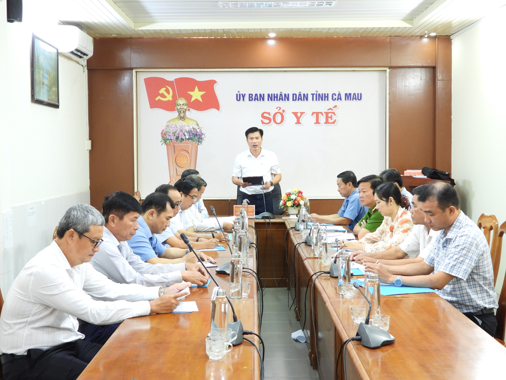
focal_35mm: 50
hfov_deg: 38.2
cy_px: 190
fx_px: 731
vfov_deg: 29.1
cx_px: 253
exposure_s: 1/15
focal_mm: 9
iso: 400
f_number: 3.2
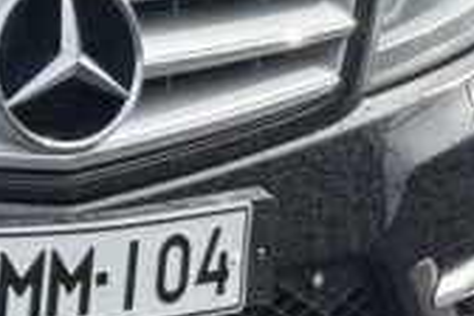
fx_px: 4016
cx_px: -669
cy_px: -73
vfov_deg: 4.5
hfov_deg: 6.4
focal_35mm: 305
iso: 64
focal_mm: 6.76
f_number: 1.78
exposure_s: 1/1513
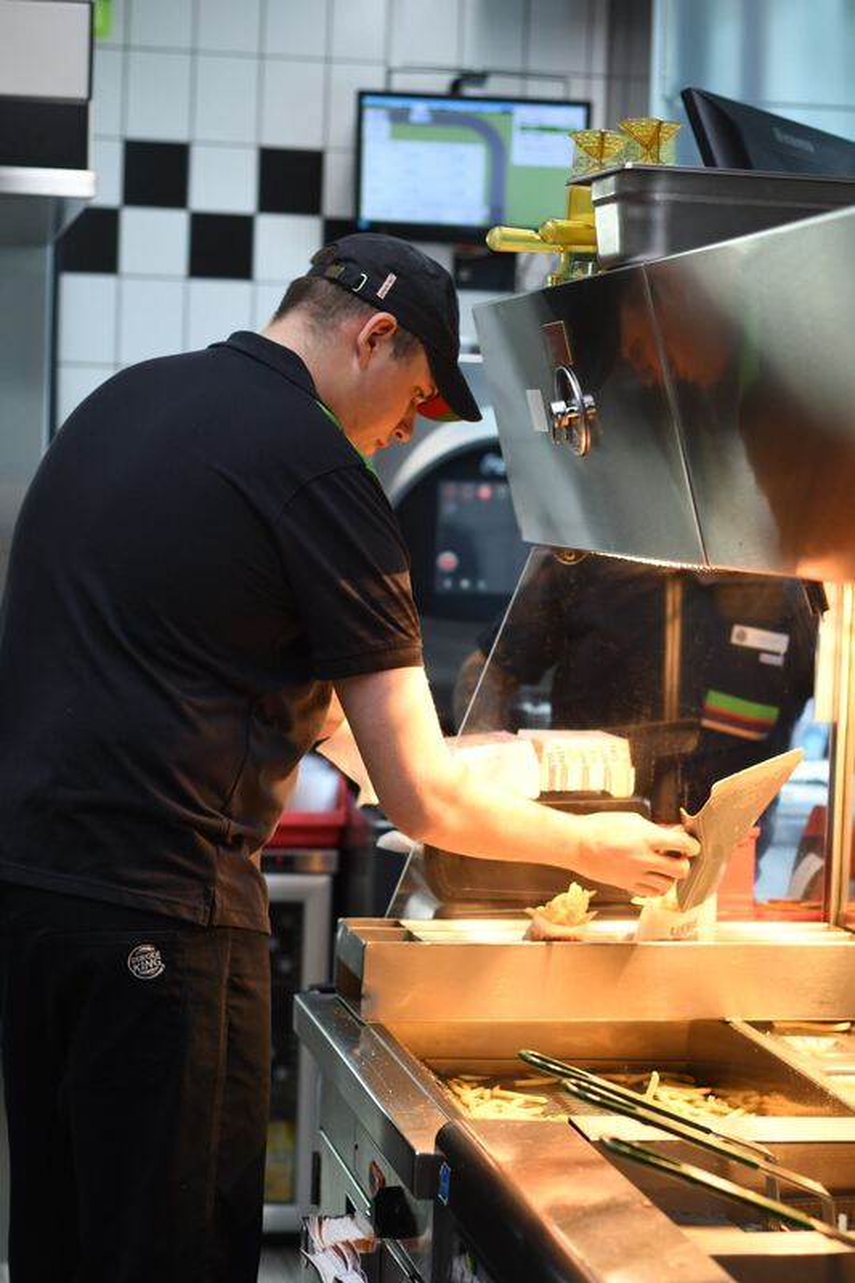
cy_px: 642
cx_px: 428
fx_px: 2673
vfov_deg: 27.0
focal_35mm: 75
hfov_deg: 18.2
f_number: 2.5
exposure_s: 1/200
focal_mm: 50
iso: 400
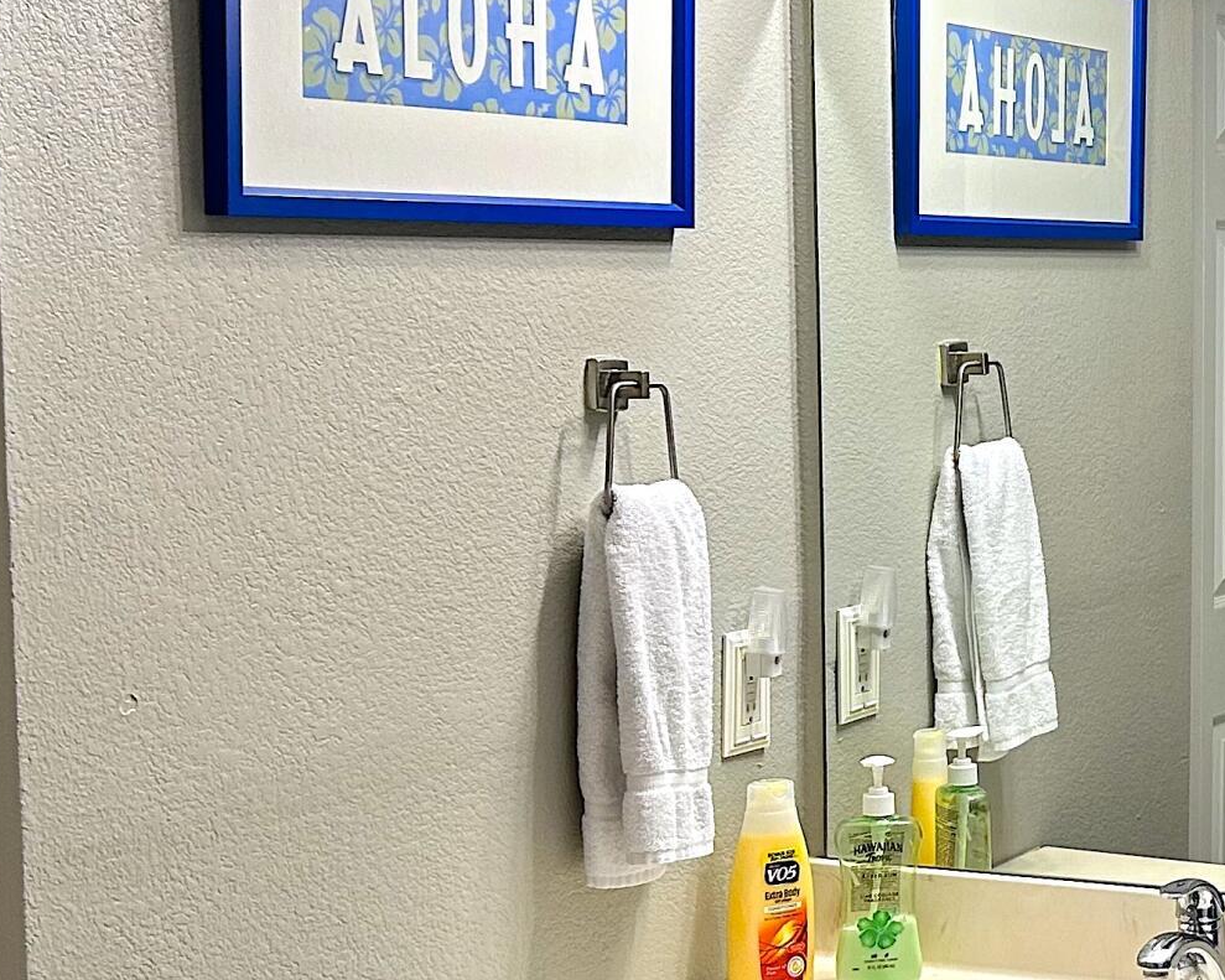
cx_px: 1344
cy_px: 571
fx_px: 2791
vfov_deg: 19.9
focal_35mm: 77
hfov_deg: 23.3
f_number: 1.5
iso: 64
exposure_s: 1/120
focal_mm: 5.7
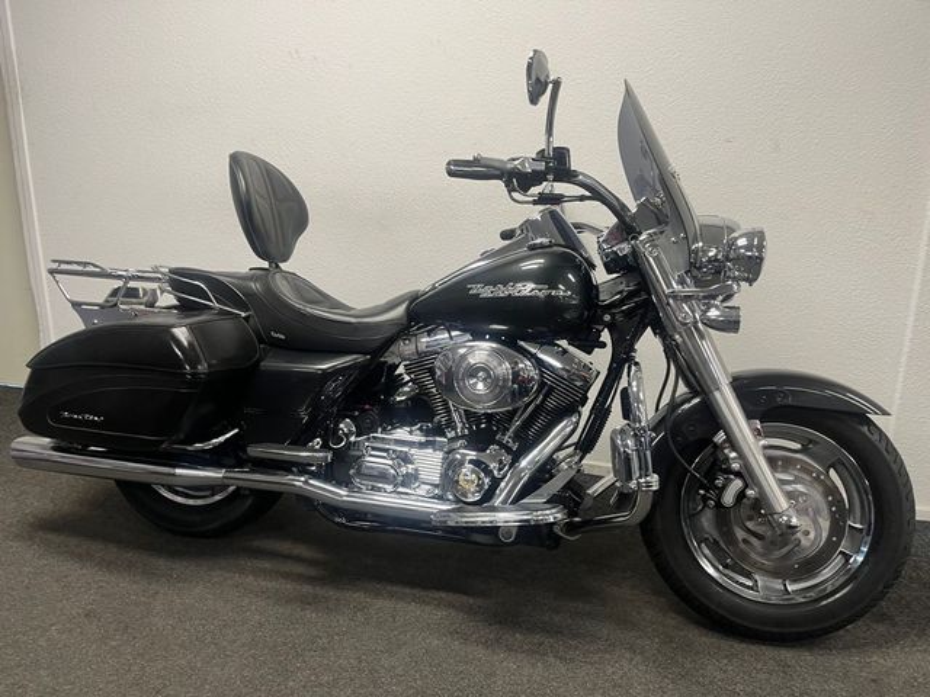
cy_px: 348
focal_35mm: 26
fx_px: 699
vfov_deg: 53.1
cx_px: 465
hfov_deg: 67.3
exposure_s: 1/50
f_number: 1.6
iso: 80
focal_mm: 5.1
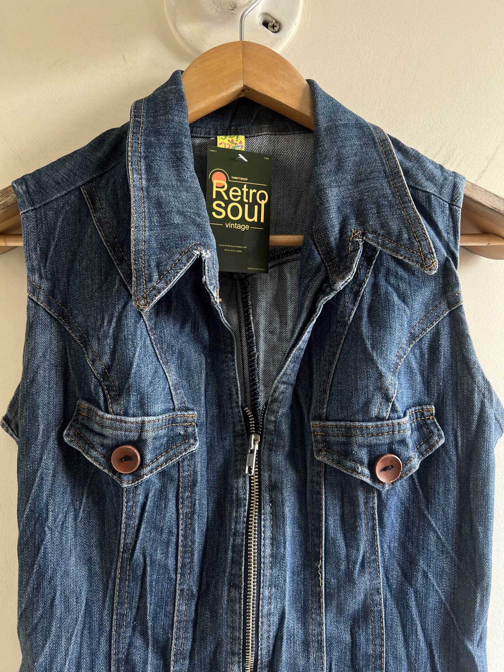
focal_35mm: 26
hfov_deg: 53.1
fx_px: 505
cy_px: 336
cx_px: 252
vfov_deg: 67.3
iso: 100
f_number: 1.5
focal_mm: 5.7
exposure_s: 1/121
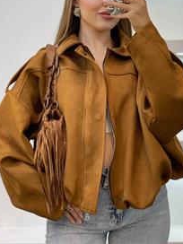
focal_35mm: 79
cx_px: 98
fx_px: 557
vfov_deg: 24.5
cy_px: 71
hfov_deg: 18.7
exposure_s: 1/100
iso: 100
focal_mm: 6
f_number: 2
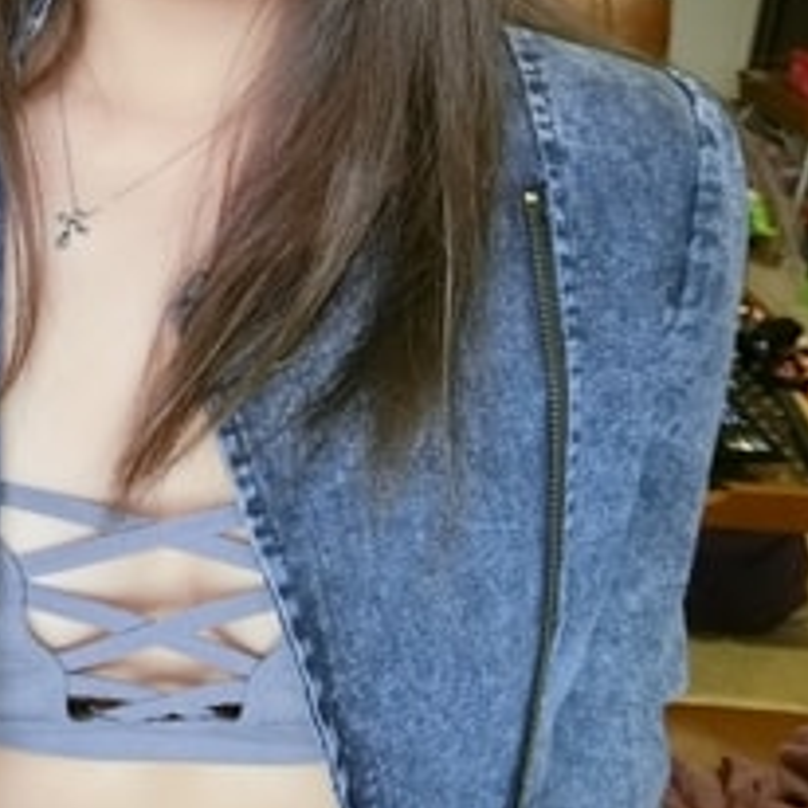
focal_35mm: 45
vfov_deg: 36.6
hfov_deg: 36.1
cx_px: 139
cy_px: 200
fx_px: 1188
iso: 320
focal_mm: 4.58
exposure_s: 1/50
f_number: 2.8
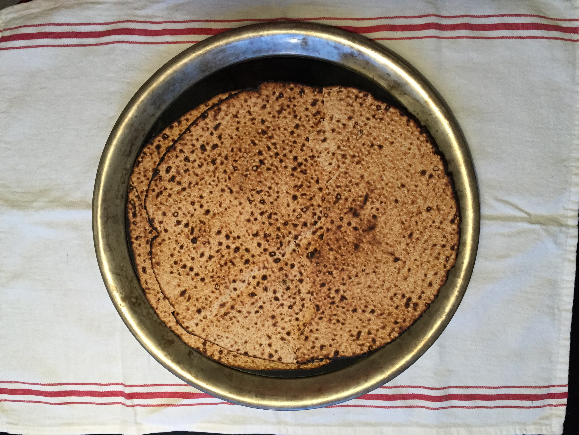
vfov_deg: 48.2
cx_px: 290
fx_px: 485
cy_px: 218
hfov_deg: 61.7
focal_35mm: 29
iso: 125
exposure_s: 1/30
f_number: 2.2
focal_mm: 4.15
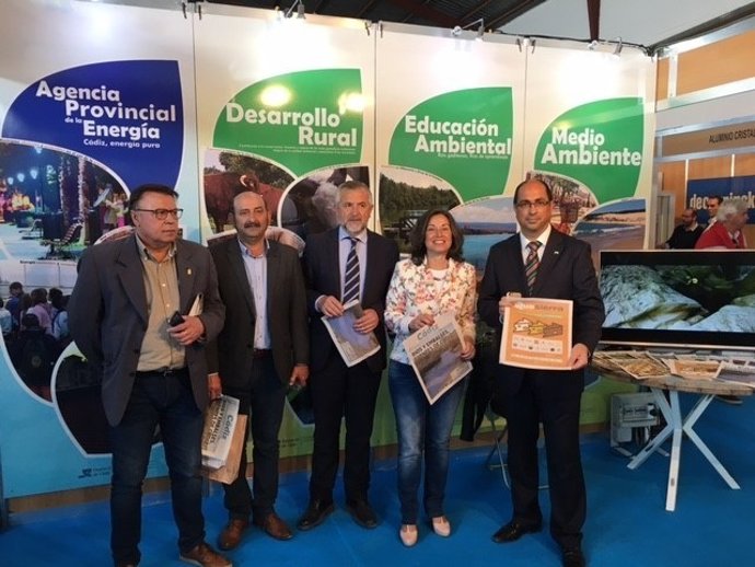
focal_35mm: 29
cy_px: 284
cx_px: 378
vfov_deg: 48.3
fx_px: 633
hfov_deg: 61.6
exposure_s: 1/33
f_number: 2.2
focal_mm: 4.15
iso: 40
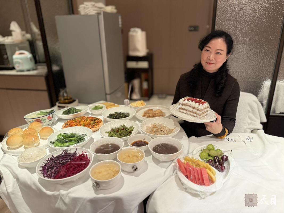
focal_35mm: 24
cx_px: 142
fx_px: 197
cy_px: 106
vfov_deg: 56.8
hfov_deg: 71.6
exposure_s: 1/50
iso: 640
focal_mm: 6.76
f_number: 1.78
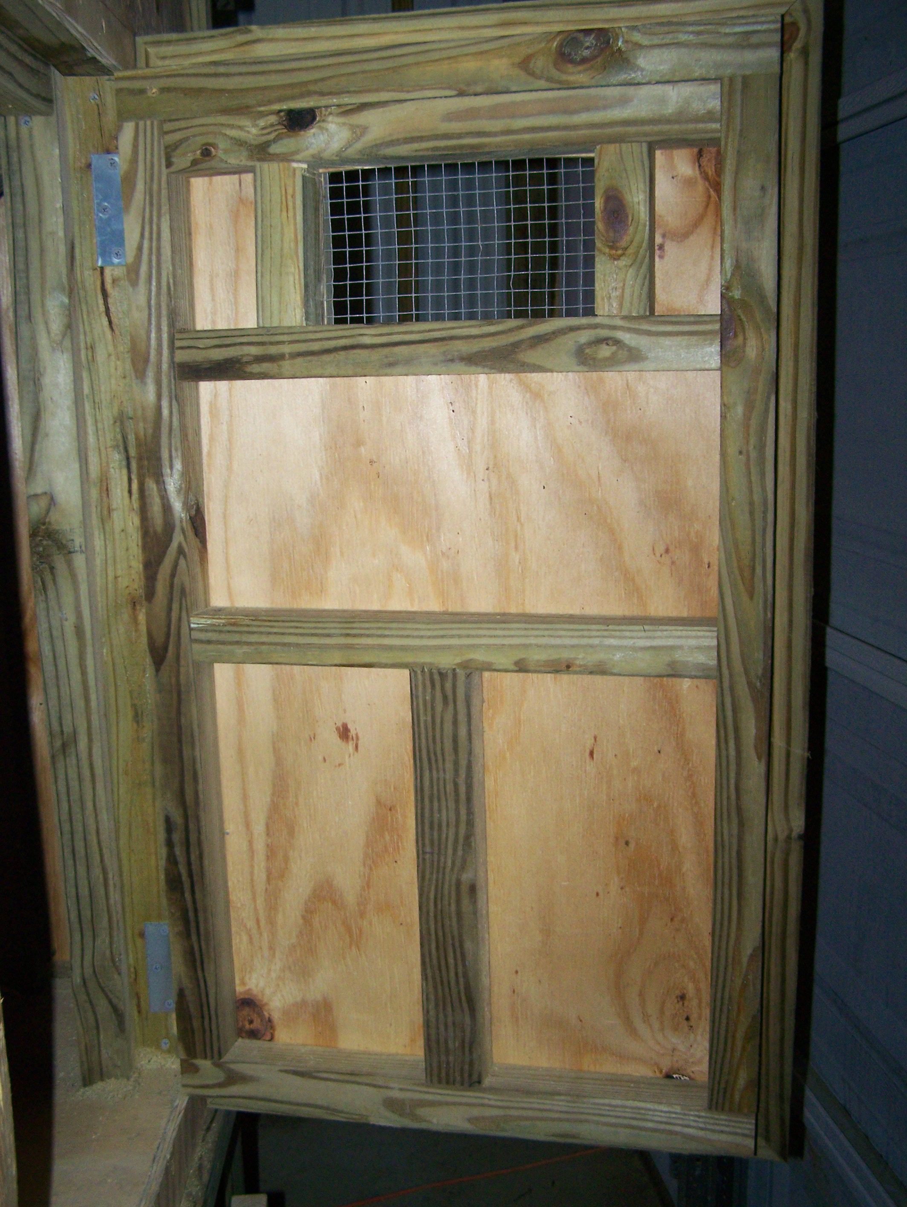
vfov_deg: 48.9
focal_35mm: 38
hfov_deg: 37.8
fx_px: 1326
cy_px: 604
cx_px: 454
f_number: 2.8
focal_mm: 6.3
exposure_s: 1/60
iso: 200
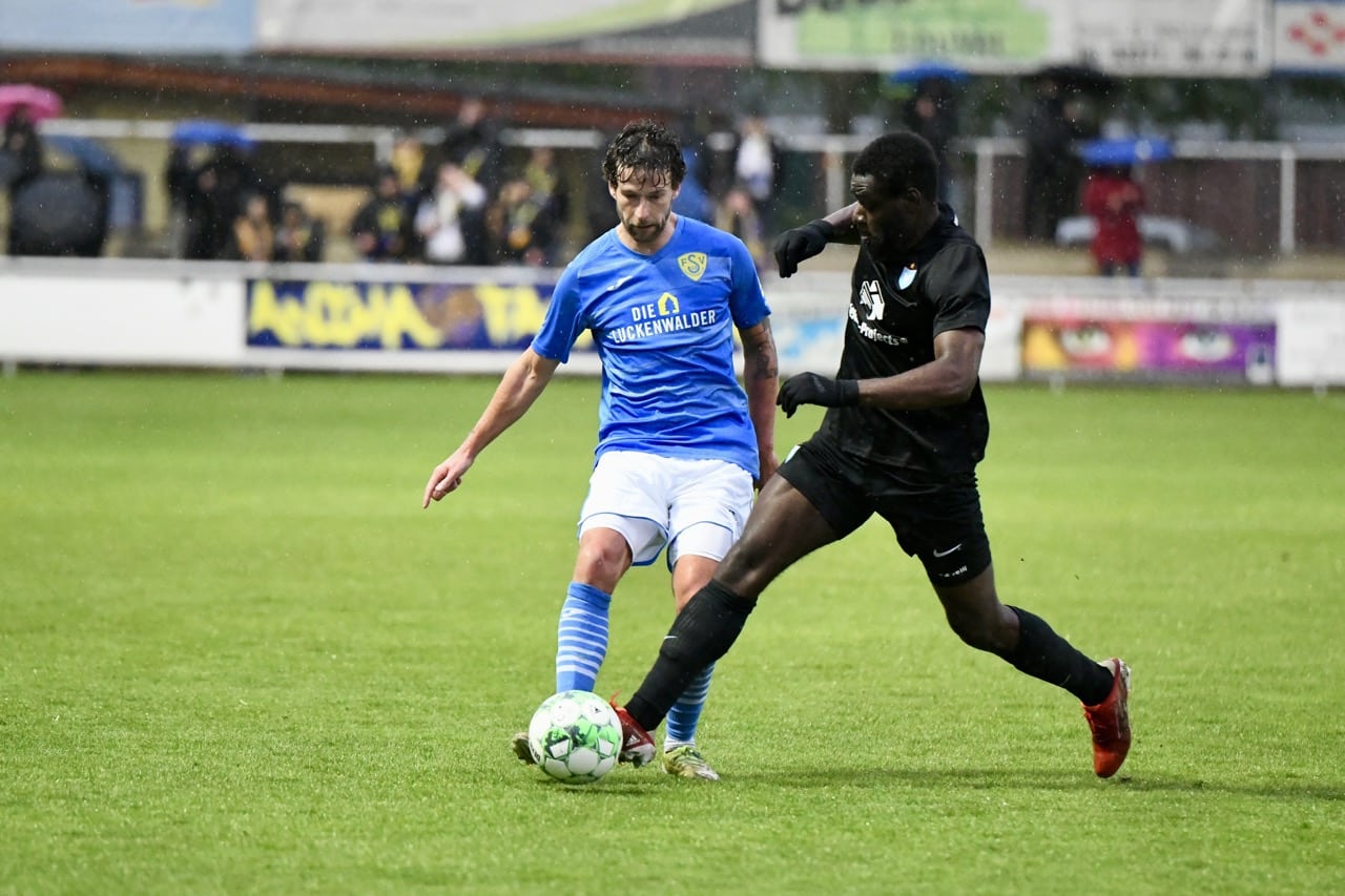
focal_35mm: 200
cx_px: 672
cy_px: 448
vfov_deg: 6.9
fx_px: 7471
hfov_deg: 10.3
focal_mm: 200
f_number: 2.8
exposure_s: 1/1600
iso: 8000
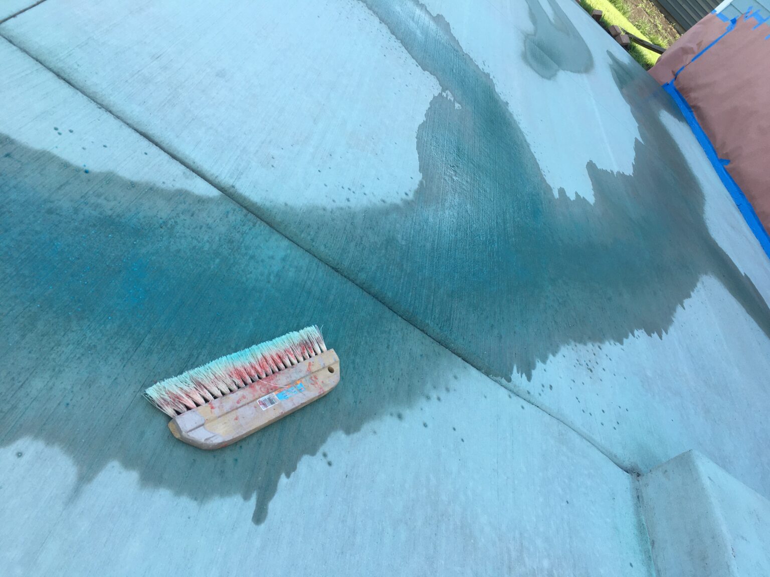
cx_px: 385
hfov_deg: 61.7
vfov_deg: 48.2
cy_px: 288
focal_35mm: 29
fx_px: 645
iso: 25
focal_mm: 4.15
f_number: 2.2
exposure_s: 1/447
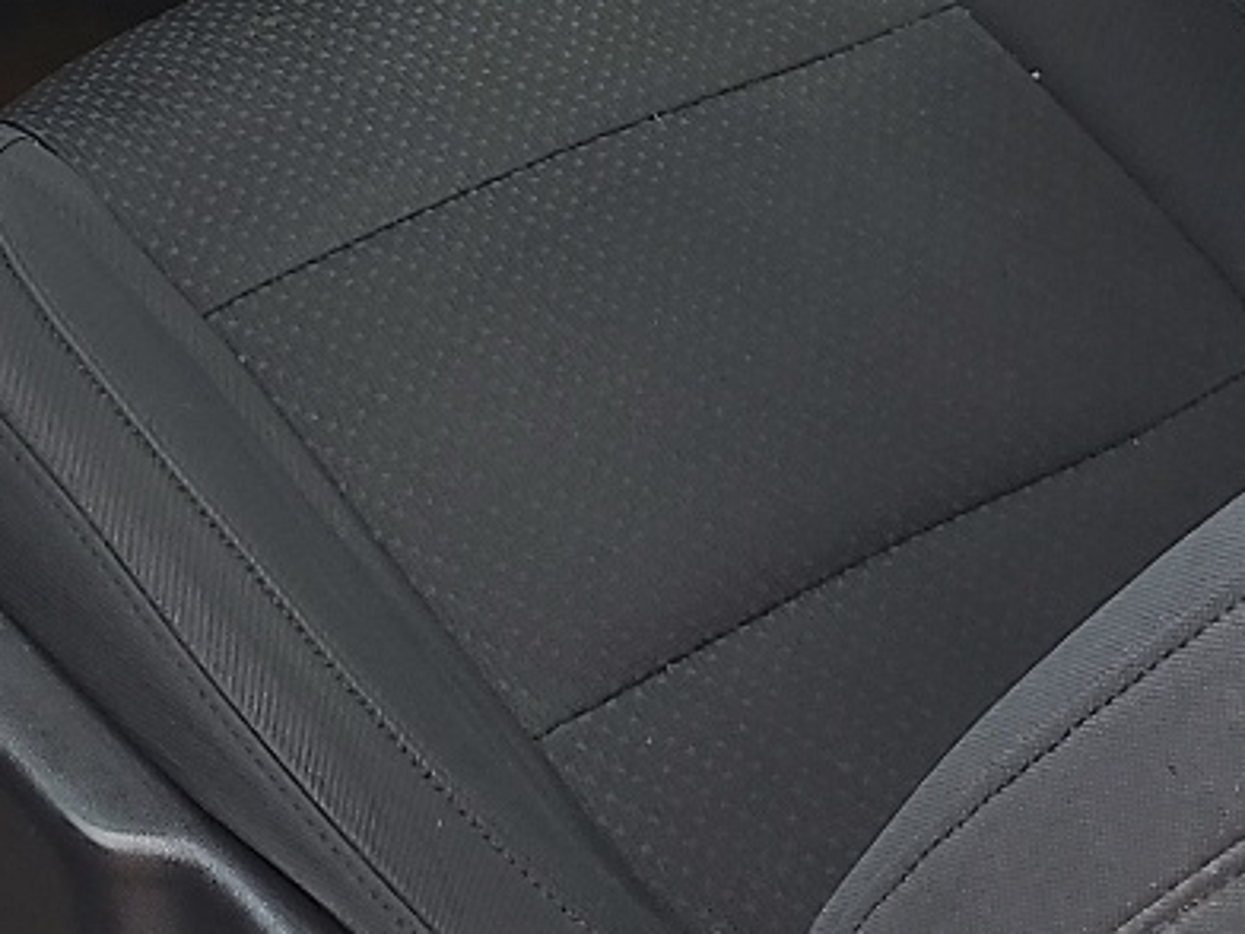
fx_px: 3812
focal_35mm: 106
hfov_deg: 18.4
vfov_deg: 13.5
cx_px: 289
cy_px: -248
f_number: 1.5
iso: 50
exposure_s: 1/303
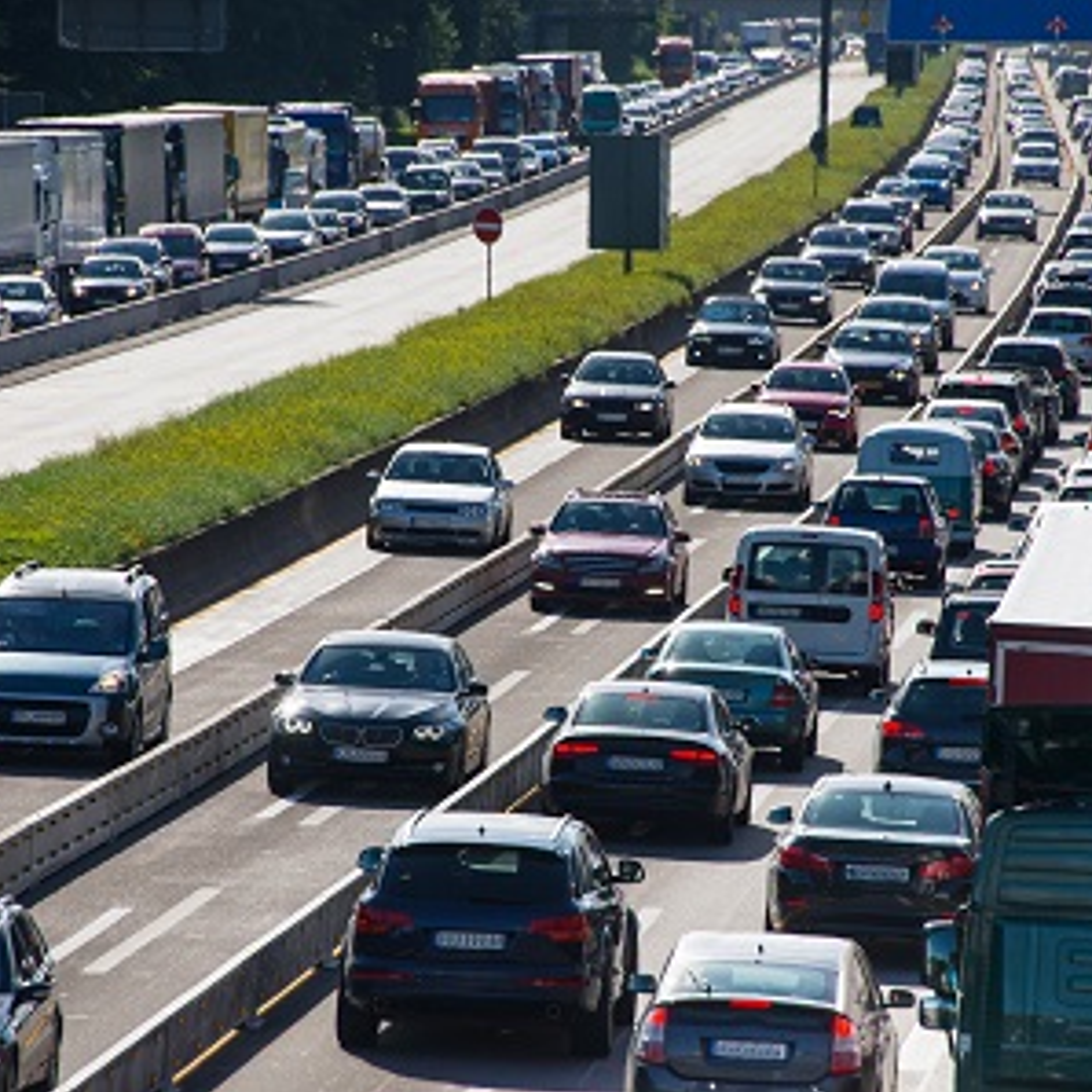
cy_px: 546
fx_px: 13741
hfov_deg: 4.6
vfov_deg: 4.6
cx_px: 594
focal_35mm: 385
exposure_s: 1/800
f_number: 9
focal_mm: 300
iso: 200
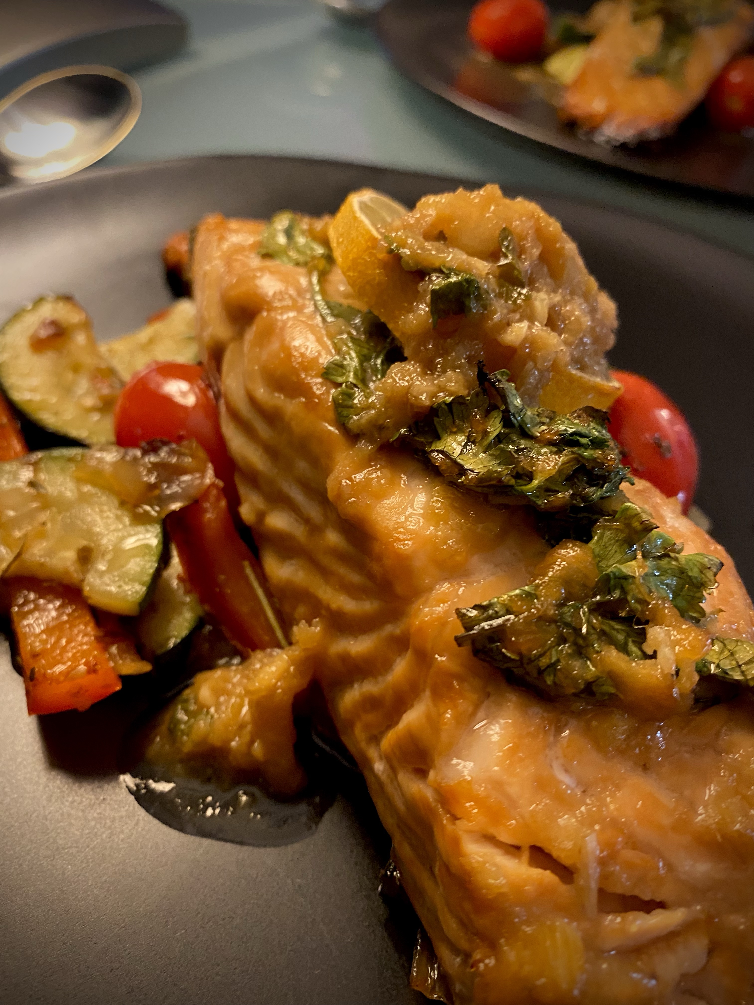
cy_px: 502
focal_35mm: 26
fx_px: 755
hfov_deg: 53.1
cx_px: 377
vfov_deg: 67.3
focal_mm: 4.25
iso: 500
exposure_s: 1/40
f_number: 1.8
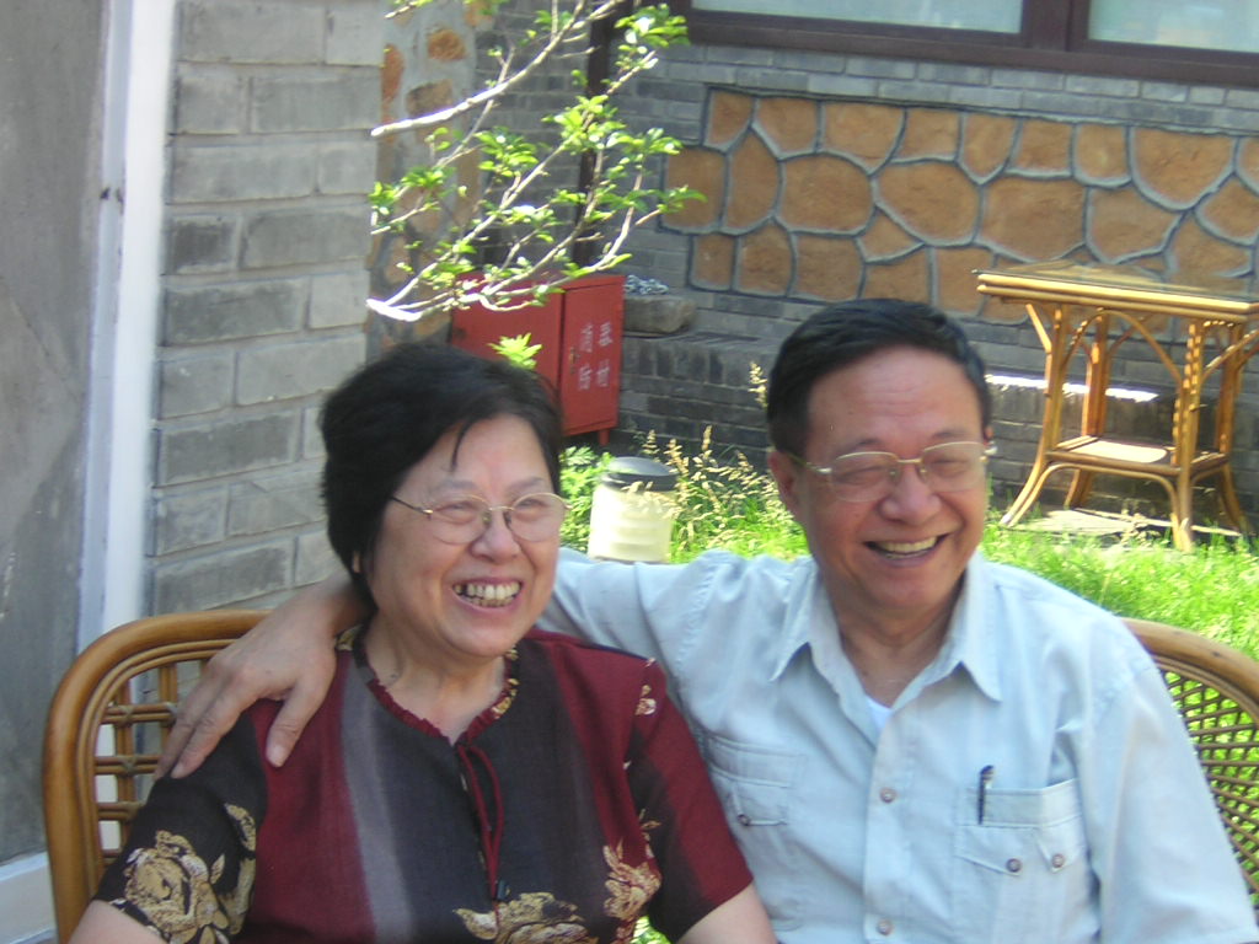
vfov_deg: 16.6
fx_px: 3237
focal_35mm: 89
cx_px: 630
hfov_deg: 22.0
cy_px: 472
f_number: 4.2
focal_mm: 11.6
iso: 100
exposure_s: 1/47.2
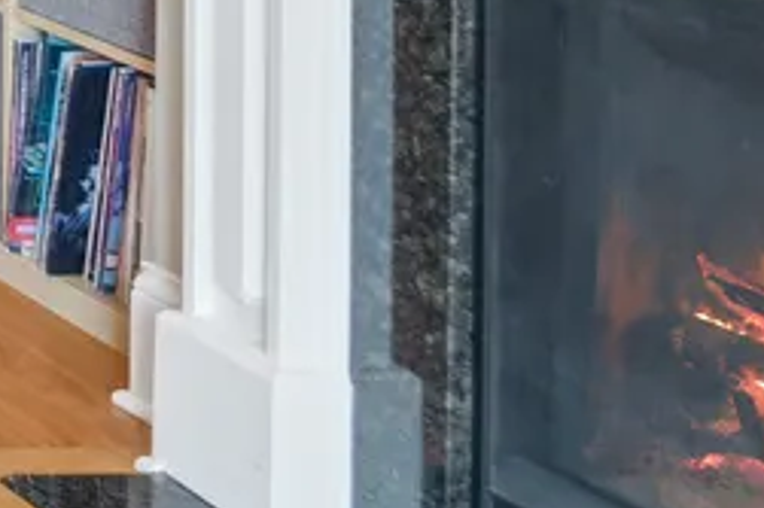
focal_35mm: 97
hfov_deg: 12.1
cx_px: -1415
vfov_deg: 12.3
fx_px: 2057
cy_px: -532
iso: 400
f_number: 8
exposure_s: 1/20
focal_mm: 10
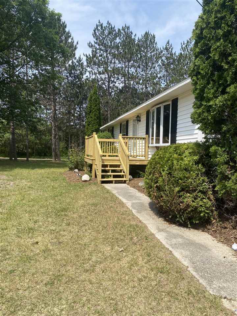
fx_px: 237
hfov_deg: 53.1
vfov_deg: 67.3
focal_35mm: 26
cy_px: 158
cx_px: 118
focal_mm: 4.25
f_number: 1.8
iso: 32
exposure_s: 1/1927
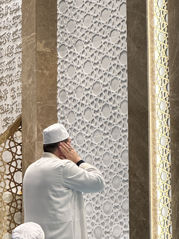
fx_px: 1082
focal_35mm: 157
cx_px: 77
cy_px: 99
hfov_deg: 9.5
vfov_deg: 12.6
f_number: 2.8
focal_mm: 9
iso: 125
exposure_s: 1/50
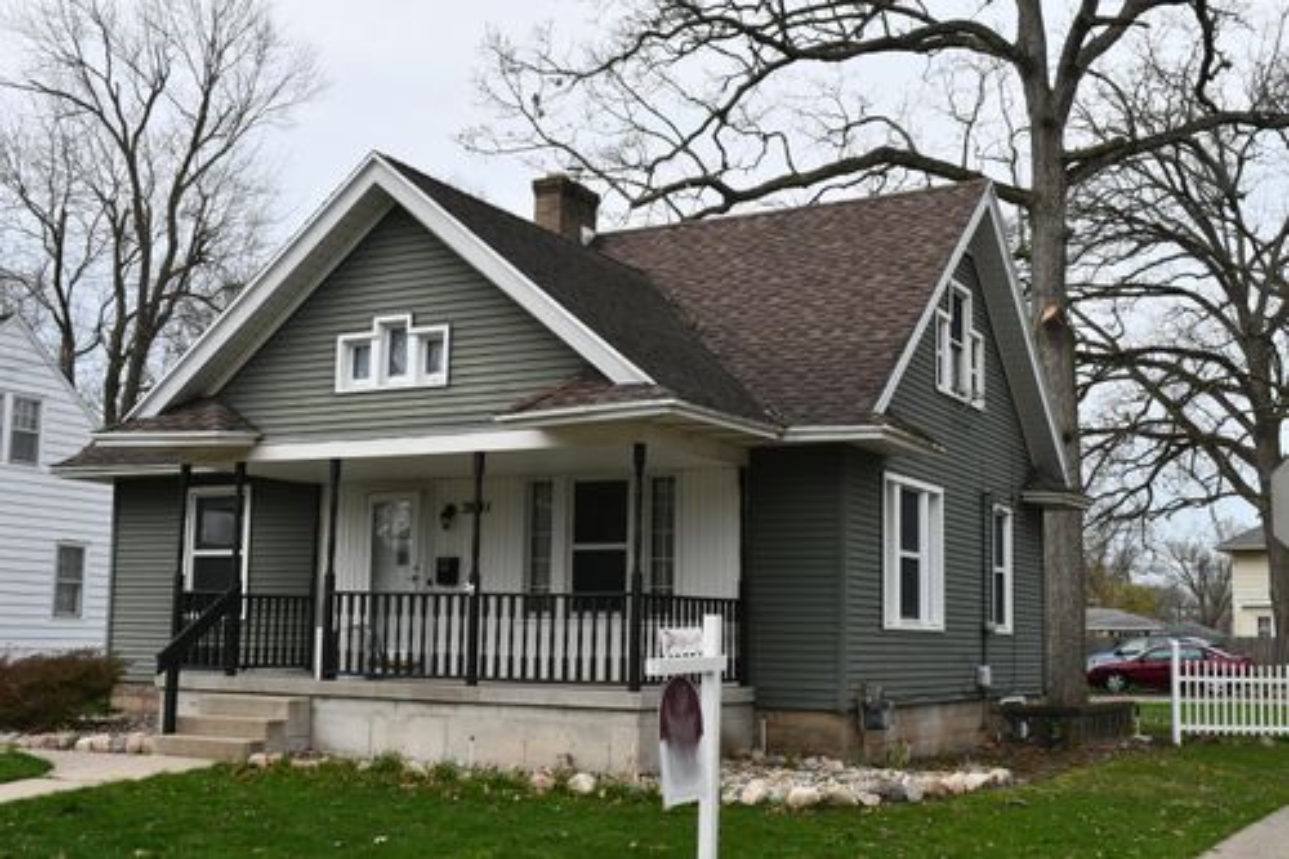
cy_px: 430
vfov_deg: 31.2
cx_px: 644
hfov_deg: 45.4
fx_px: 1539
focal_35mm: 43
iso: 400
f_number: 11
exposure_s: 1/500
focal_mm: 29
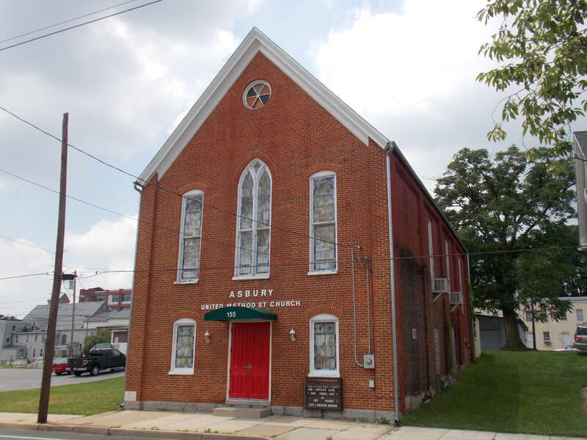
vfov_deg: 46.8
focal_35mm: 30
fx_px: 509
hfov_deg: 60.0
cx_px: 294
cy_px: 220
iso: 80
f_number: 3.3
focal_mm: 5.3
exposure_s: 1/800
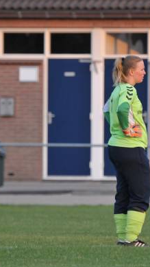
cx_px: 119
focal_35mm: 775
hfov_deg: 1.6
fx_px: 5476
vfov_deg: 2.8
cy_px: 131
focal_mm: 320
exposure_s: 1/500
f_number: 5.6
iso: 900
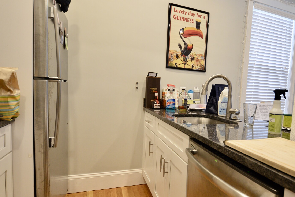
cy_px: 106
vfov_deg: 57.1
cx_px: 188
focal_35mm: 22
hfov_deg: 77.0
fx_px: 180
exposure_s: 1/60
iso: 400
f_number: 4
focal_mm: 10
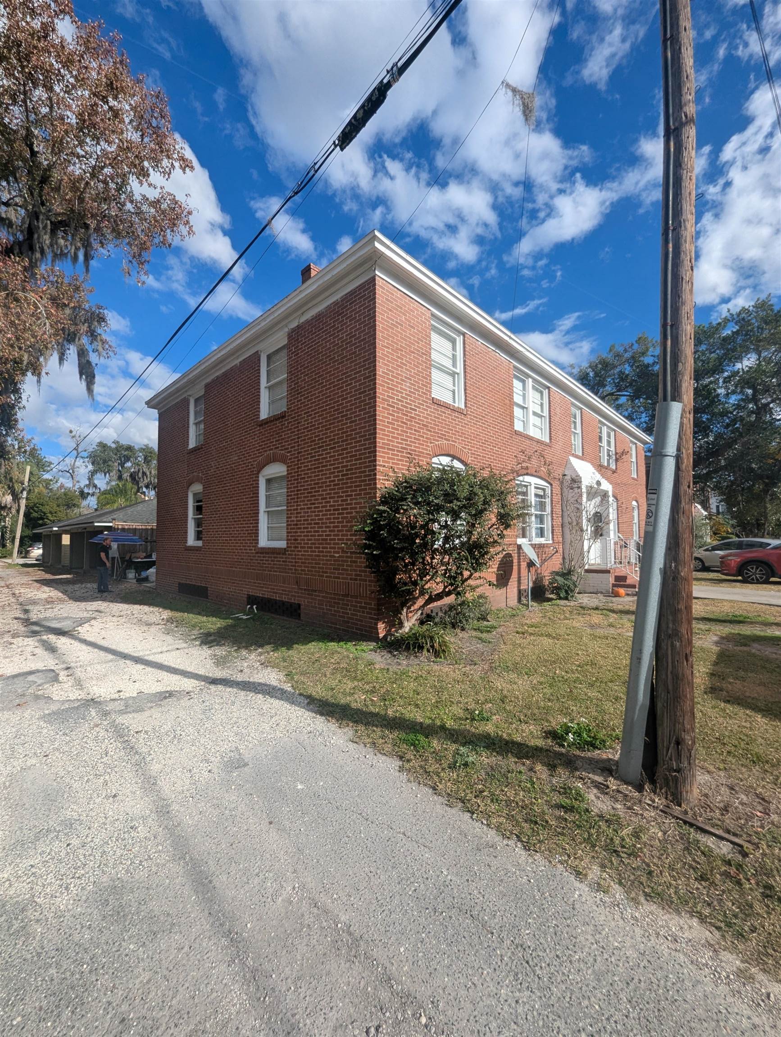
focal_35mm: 13
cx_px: 390
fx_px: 390
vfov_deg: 106.1
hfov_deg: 90.0
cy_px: 518
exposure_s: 1/1942
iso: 44
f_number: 2.2
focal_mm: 1.95
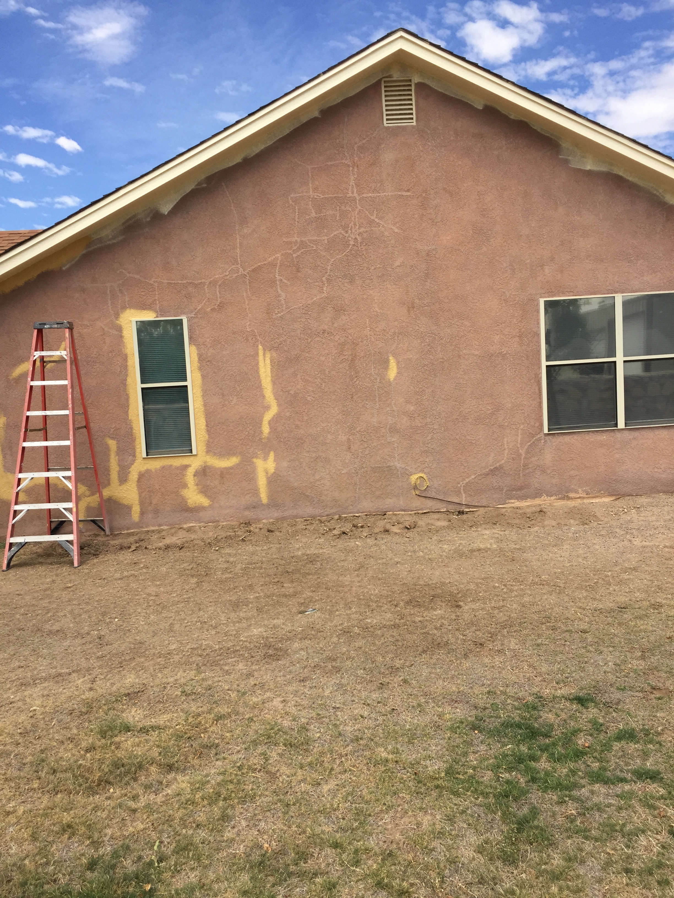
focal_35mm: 29
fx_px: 753
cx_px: 337
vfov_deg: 61.7
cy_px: 449
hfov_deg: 48.2
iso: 32
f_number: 2.2
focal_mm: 4.15
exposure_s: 1/1883
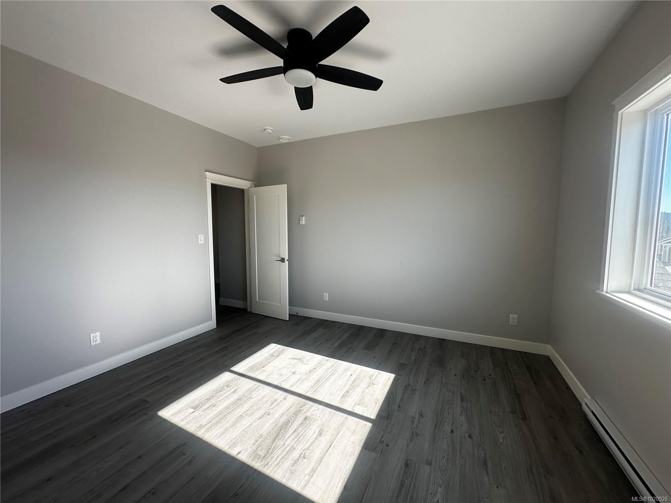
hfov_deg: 102.1
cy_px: 252
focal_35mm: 14
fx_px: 271
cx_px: 336
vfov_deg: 85.7
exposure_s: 1/174
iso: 40
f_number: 2.2
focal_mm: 2.22
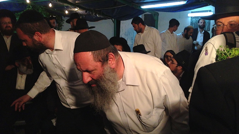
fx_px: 234
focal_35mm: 37
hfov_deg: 54.0
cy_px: 65
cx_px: 118
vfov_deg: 32.0
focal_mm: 4.13
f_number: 2.4
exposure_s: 1/120
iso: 320
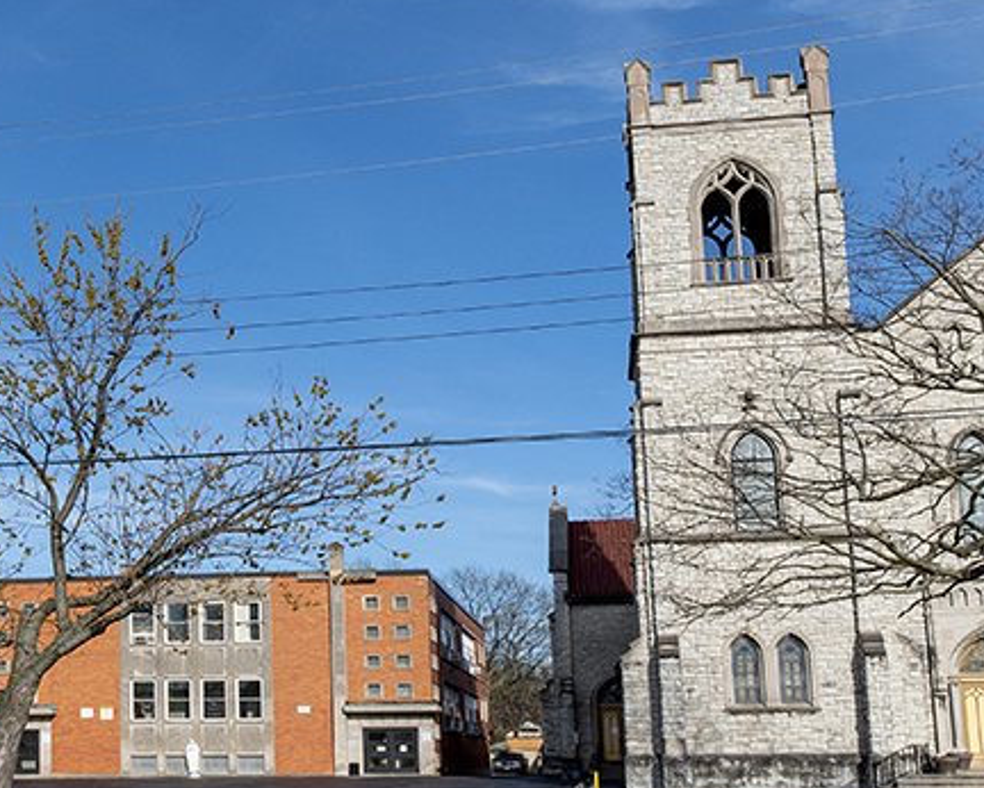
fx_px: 1399
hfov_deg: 38.0
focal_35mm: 48
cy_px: 52
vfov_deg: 29.9
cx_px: 280
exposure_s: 1/1250
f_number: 9
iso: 400
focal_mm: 17
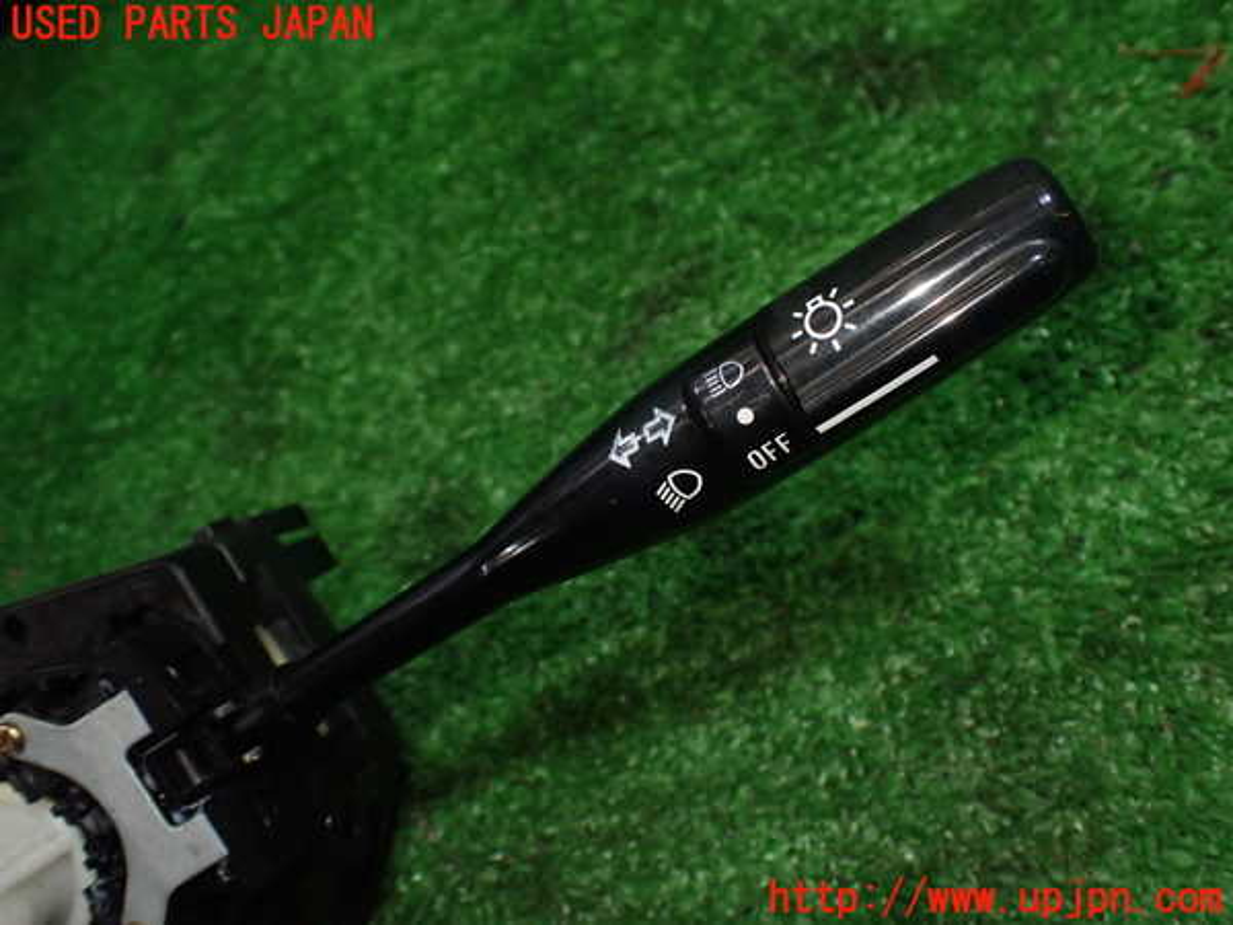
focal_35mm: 30
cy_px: 462
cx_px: 616
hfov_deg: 60.0
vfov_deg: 46.8
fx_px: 1069
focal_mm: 5.4
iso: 500
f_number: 2.3
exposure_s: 1/125
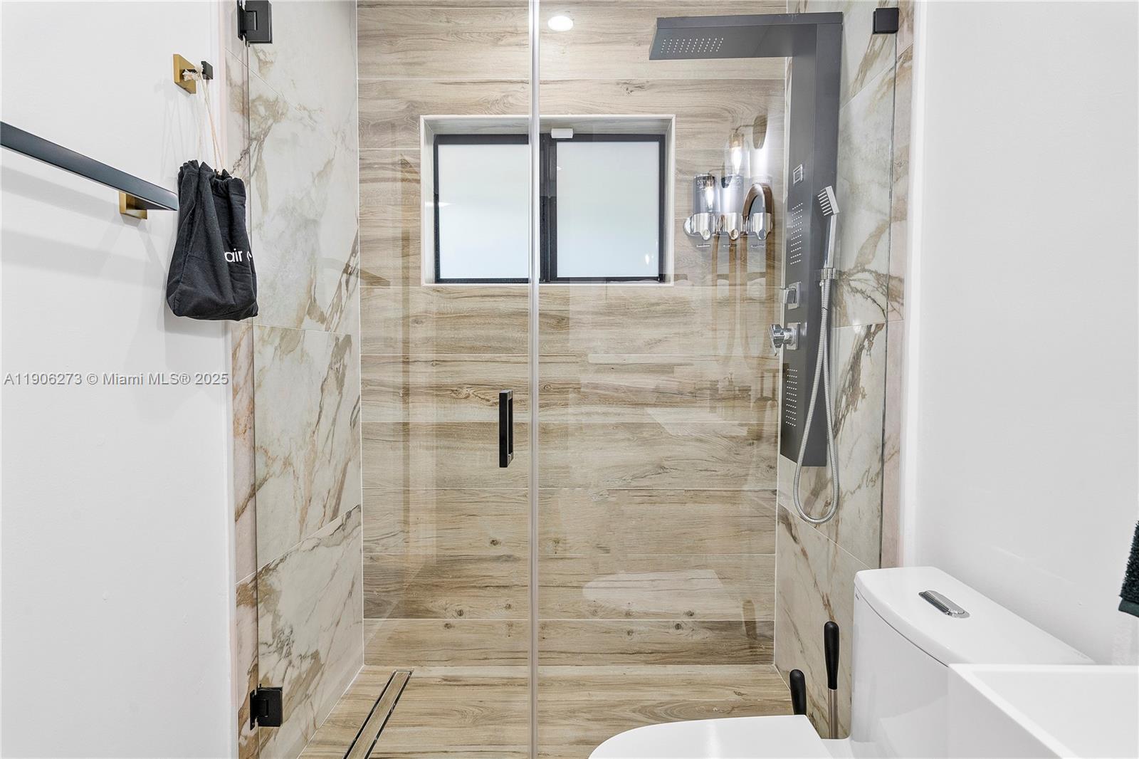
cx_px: 570
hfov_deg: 86.9
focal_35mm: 19
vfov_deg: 64.5
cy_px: 380
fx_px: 601
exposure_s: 1/25
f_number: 8
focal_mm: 19
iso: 640
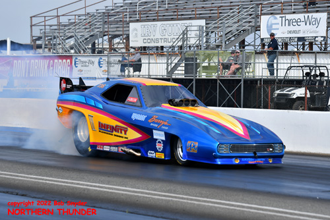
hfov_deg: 12.2
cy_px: 110
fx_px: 1541
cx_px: 165
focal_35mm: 168
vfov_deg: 8.2
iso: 160
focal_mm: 112
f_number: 5.6
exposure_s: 1/1250
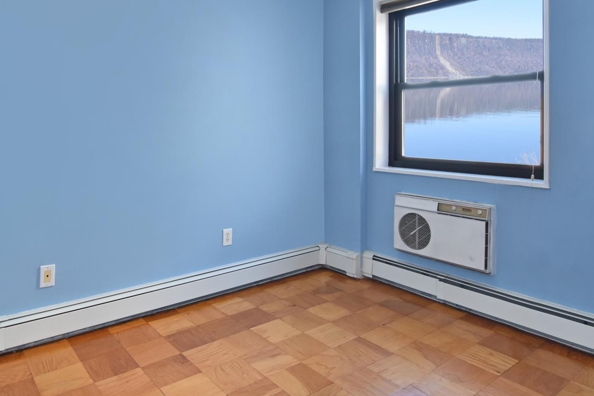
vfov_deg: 50.7
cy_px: 130
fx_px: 408
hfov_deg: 71.8
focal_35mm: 25
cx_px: 260
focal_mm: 11
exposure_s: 1/25
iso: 640
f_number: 11
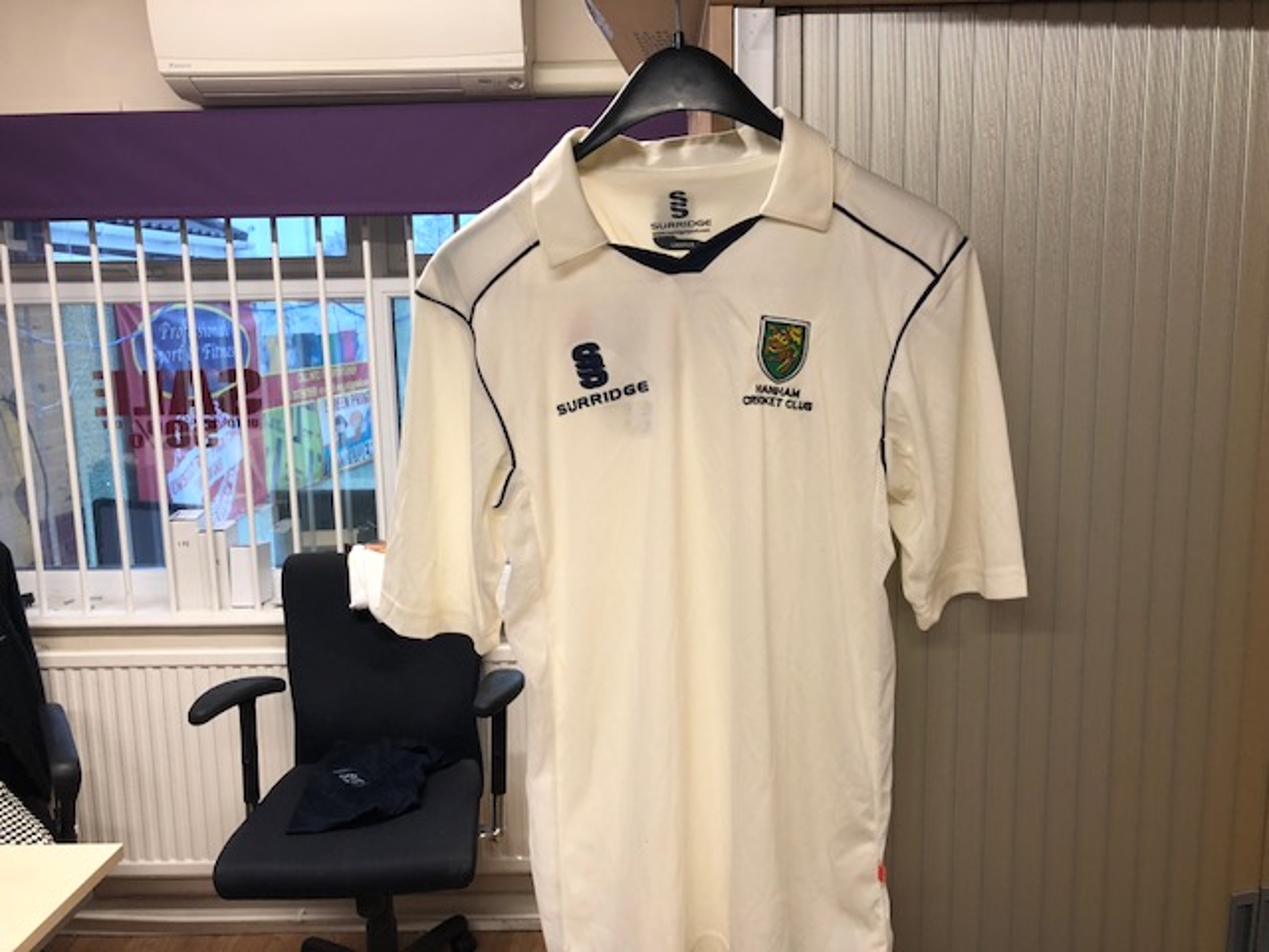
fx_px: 1026
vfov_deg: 49.7
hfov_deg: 63.4
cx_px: 634
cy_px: 476
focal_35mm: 28
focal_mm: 4
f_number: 1.8
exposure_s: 1/33
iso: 32
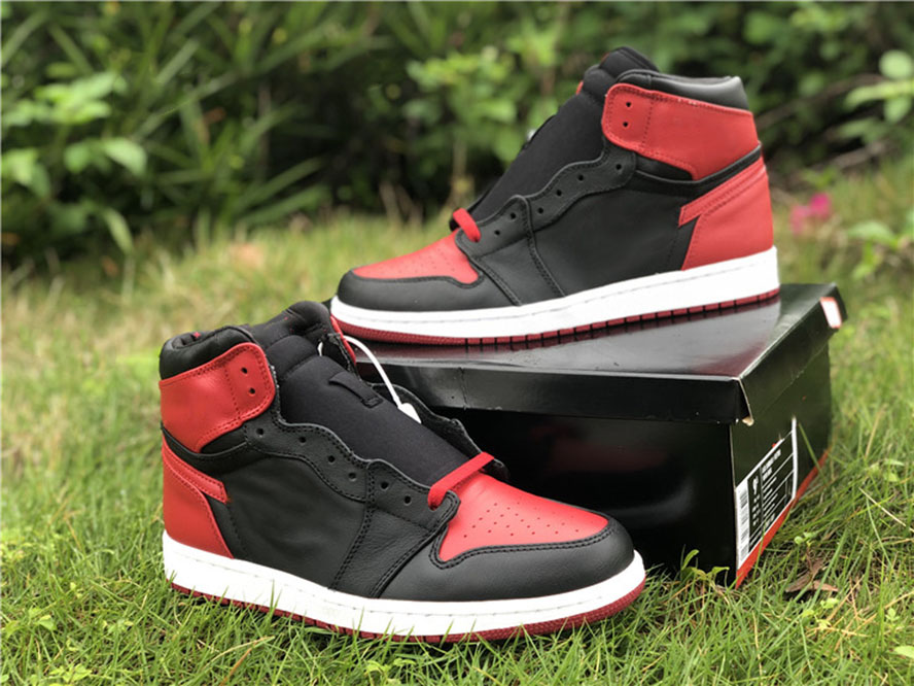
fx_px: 1373
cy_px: 343
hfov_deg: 36.8
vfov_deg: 28.0
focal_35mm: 52
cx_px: 457
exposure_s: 1/60
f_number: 2.4
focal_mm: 6
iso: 20
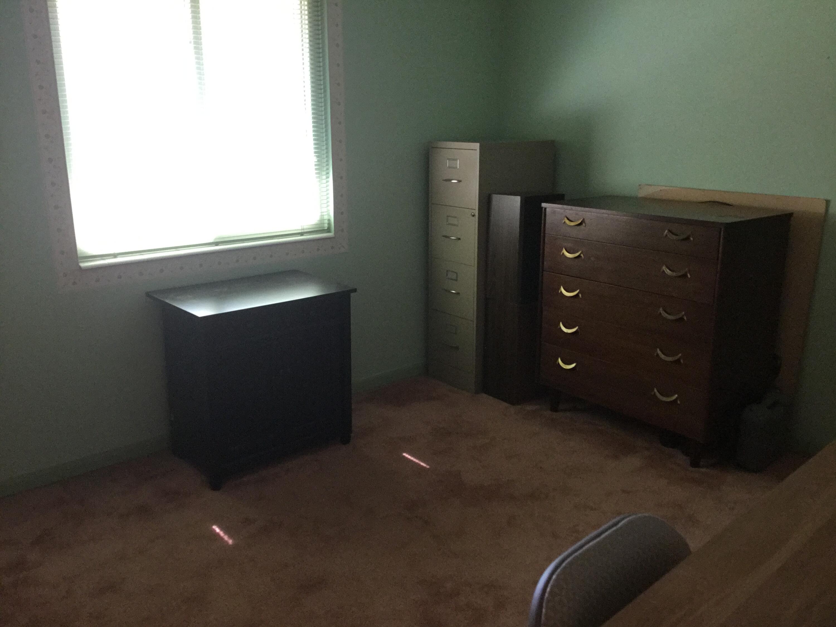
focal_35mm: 31
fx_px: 749
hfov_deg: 58.4
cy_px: 314
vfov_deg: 45.4
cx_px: 418
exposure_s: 1/30
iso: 200
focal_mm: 3.3
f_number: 2.4
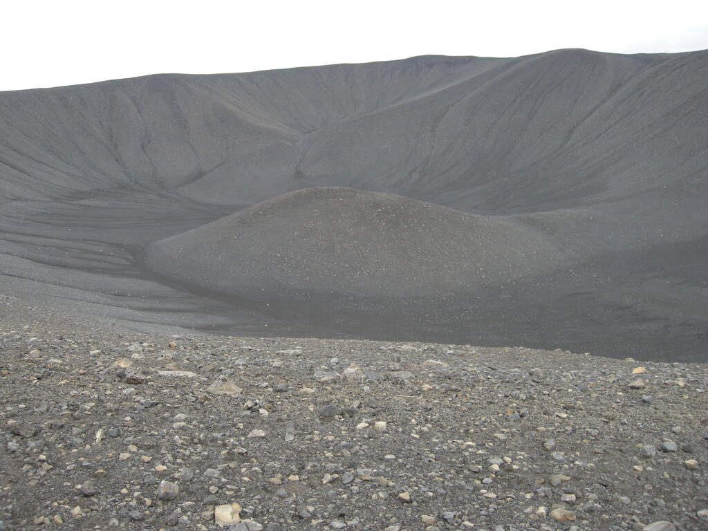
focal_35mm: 35
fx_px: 716
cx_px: 354
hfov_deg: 52.6
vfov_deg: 40.7
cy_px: 266
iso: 100
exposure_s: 1/133
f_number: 3.8
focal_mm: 7.5
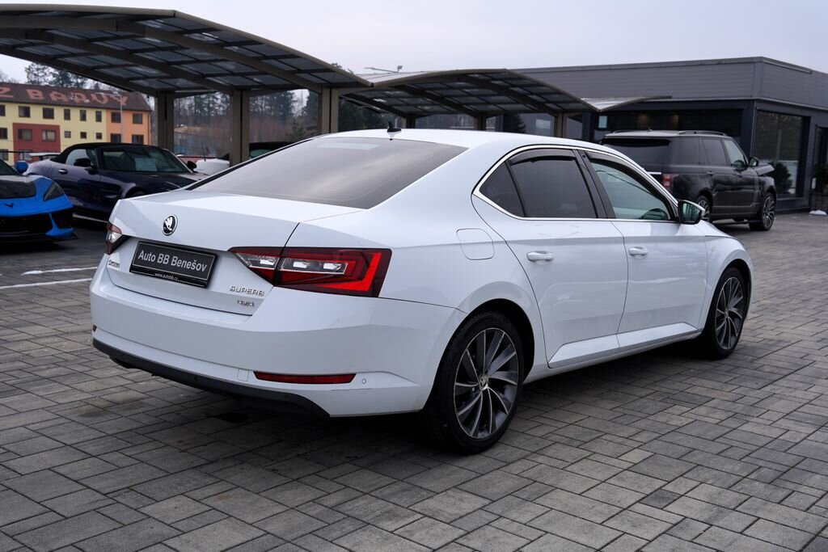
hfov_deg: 49.5
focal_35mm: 39
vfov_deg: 34.2
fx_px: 897
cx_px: 414
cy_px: 276
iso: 100
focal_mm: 39
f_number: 6.3
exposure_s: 1/200
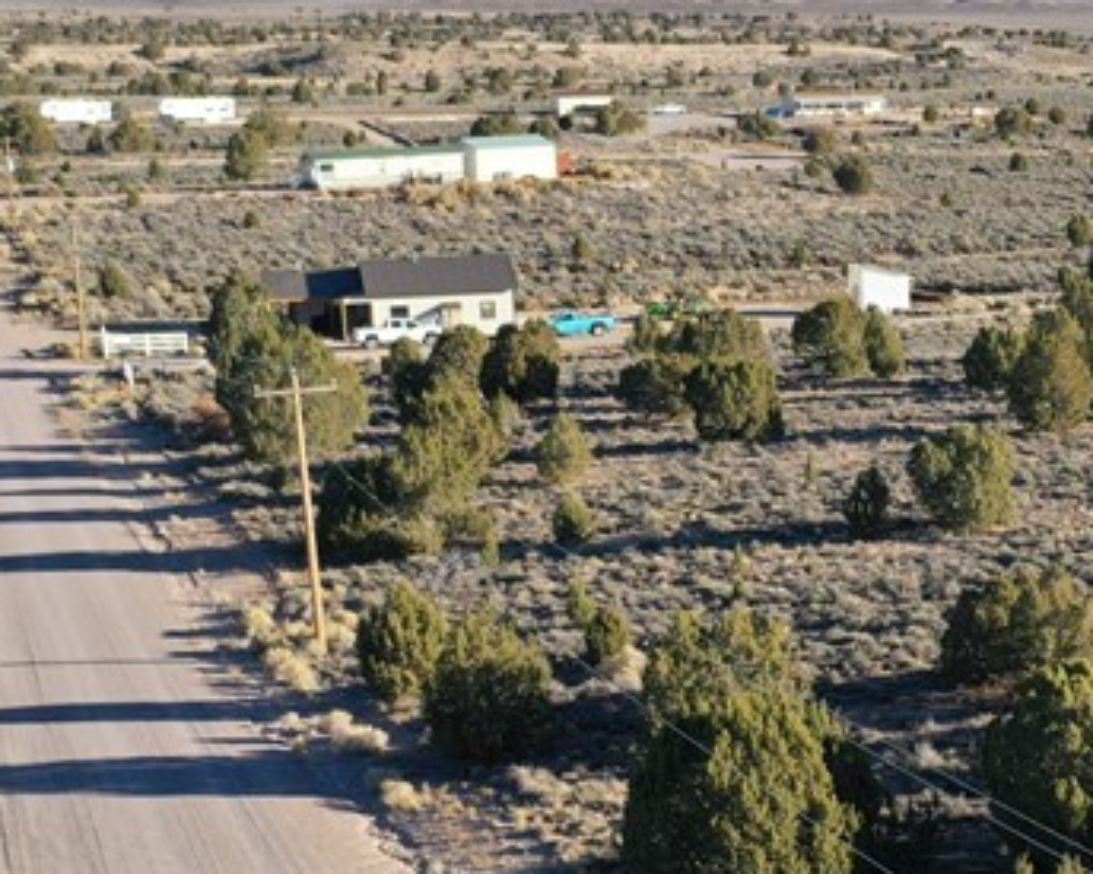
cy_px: 505
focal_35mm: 83
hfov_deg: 21.6
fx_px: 2684
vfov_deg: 18.5
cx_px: 1246
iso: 100
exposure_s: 1/240
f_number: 2.8
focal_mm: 10.26
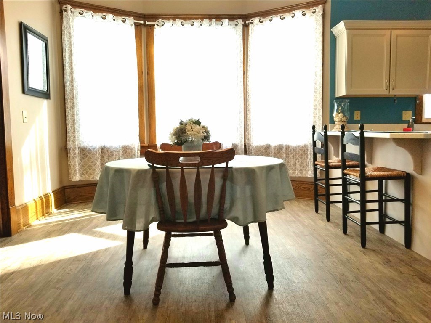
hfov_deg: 67.3
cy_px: 162
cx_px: 216
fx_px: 324
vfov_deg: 53.1
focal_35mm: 26
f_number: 1.7
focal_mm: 4.25
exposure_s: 1/145
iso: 50
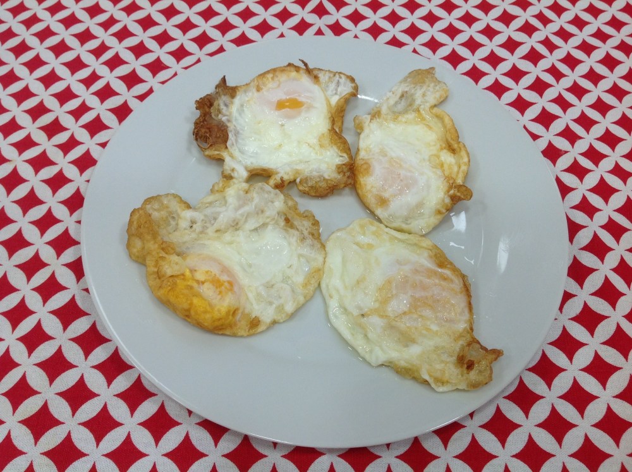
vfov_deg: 40.6
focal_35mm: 35
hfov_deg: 52.7
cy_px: 236
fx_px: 638
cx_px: 316
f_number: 2.4
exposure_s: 1/50
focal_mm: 4.28
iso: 50
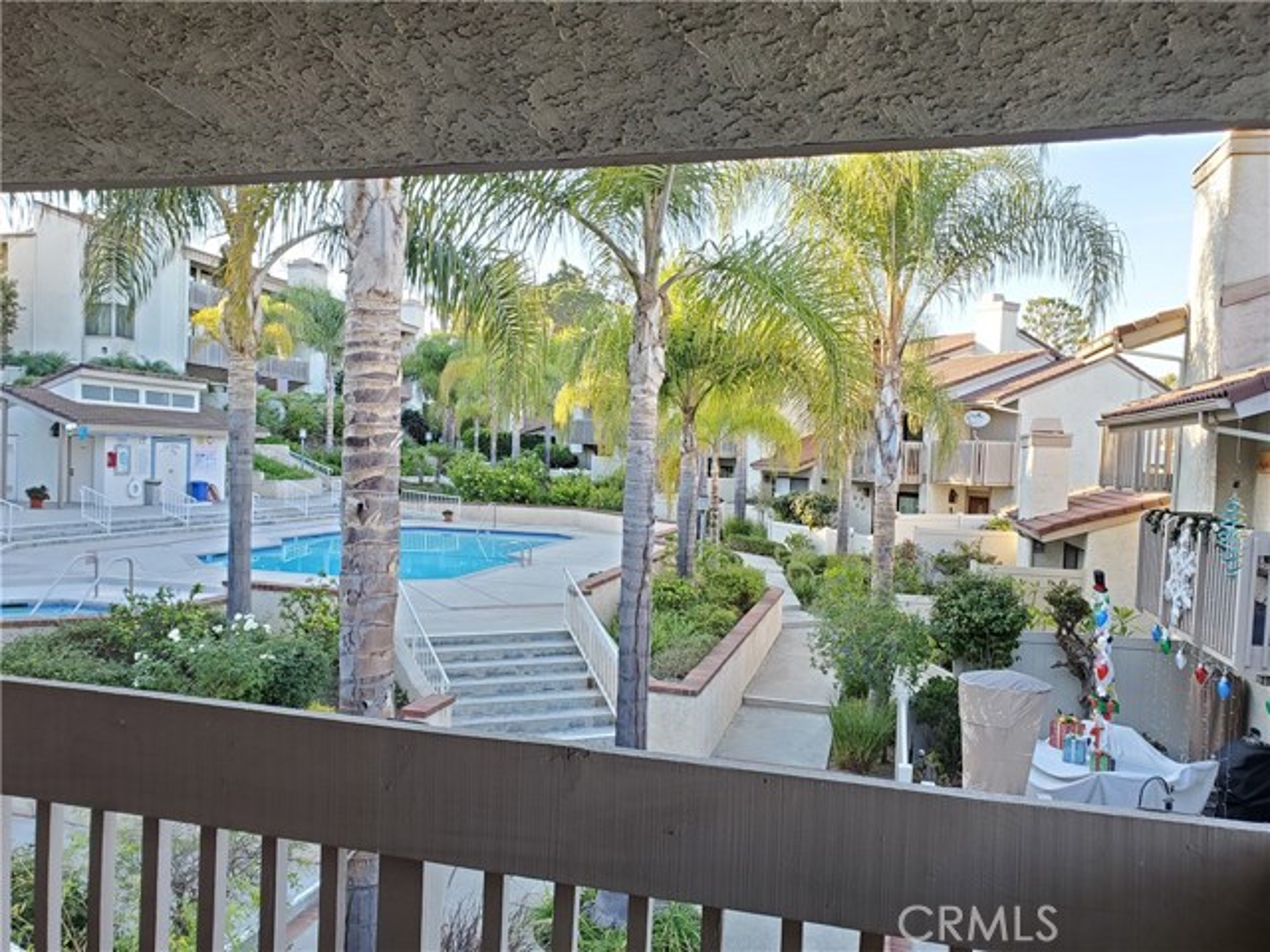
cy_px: 476
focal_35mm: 26
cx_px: 635
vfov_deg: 53.1
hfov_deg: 67.3
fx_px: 954
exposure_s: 1/120
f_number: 2.4
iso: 100
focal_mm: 4.3
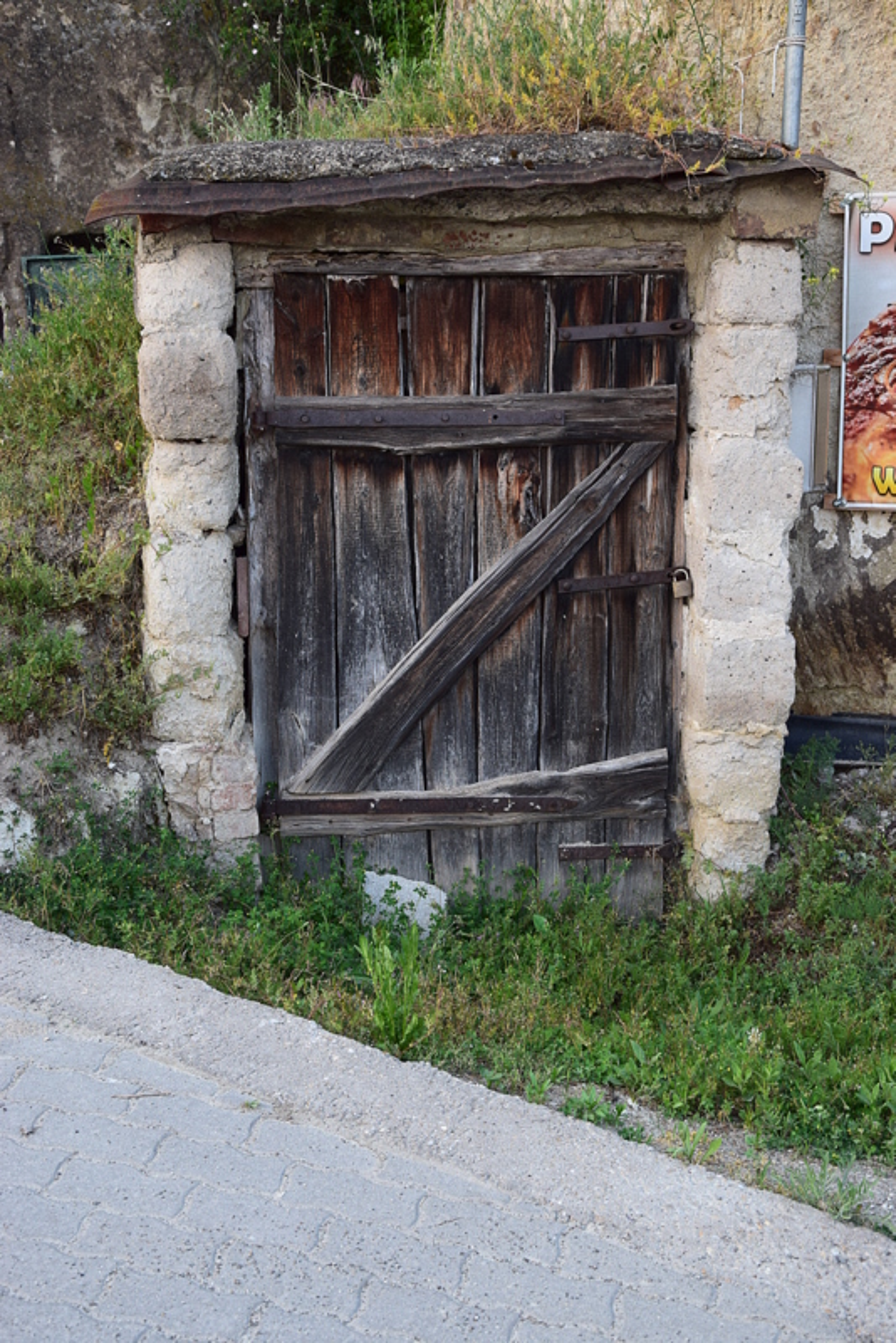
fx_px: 1790
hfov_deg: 28.1
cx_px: 448
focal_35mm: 48
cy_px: 672
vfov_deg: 41.1
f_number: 8
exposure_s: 1/50
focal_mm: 32
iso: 400
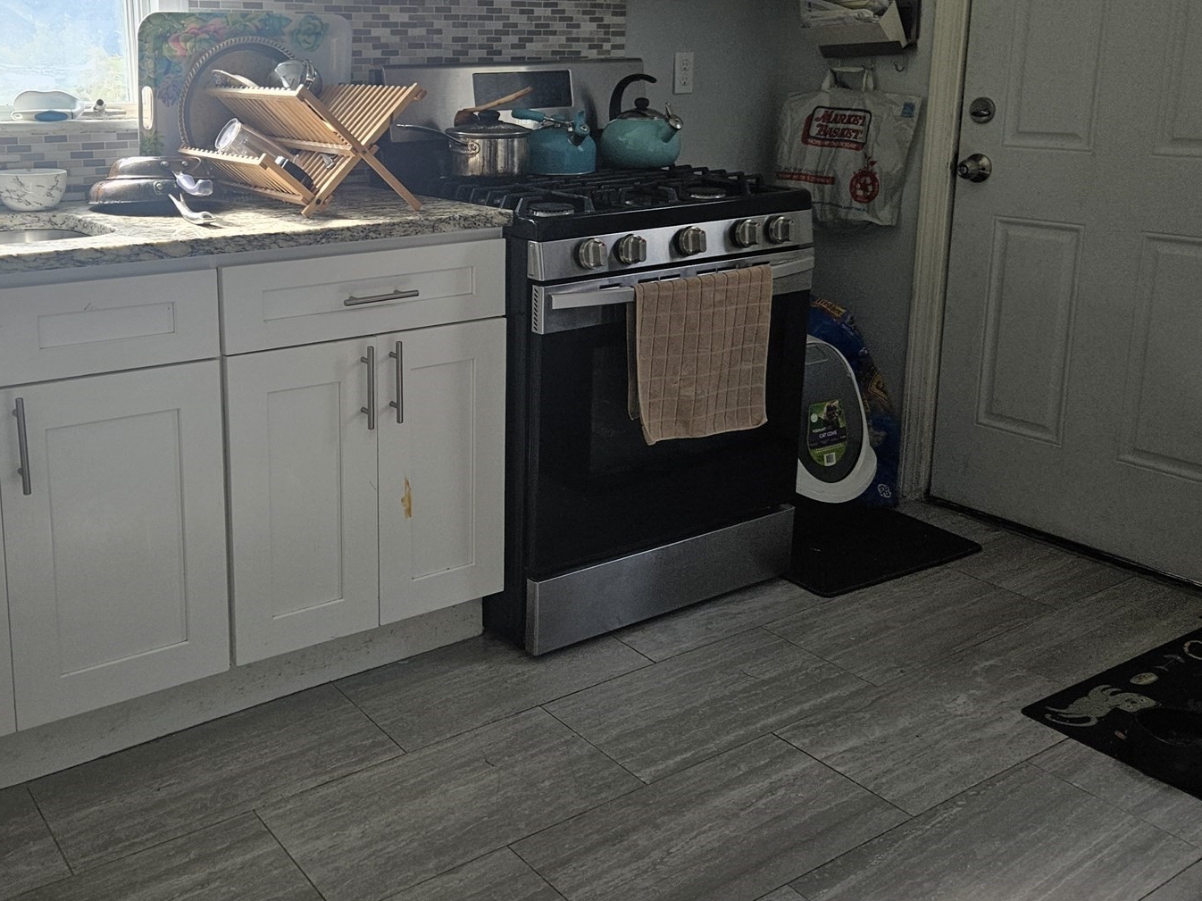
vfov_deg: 40.4
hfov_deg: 51.7
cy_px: 328
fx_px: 1215
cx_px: 409
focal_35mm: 35
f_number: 1.8
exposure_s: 1/359
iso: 100
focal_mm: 5.4
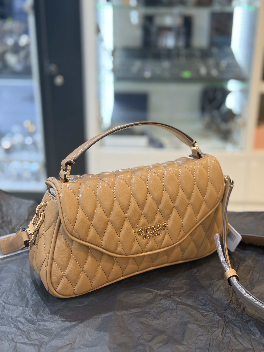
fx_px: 488
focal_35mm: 48
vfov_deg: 39.7
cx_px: 132
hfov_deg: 30.3
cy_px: 176
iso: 160
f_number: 1.78
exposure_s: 1/100
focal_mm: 6.76
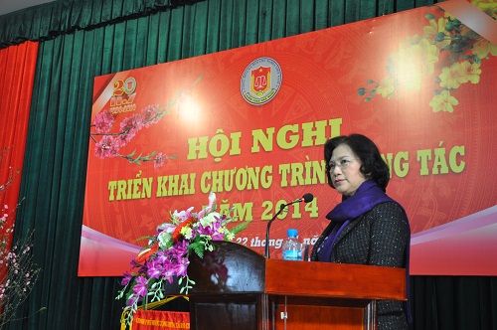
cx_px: 248
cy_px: 165
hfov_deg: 38.9
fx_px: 703
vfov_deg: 26.4
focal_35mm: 51
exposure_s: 1/40
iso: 640
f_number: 4.2
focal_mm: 34
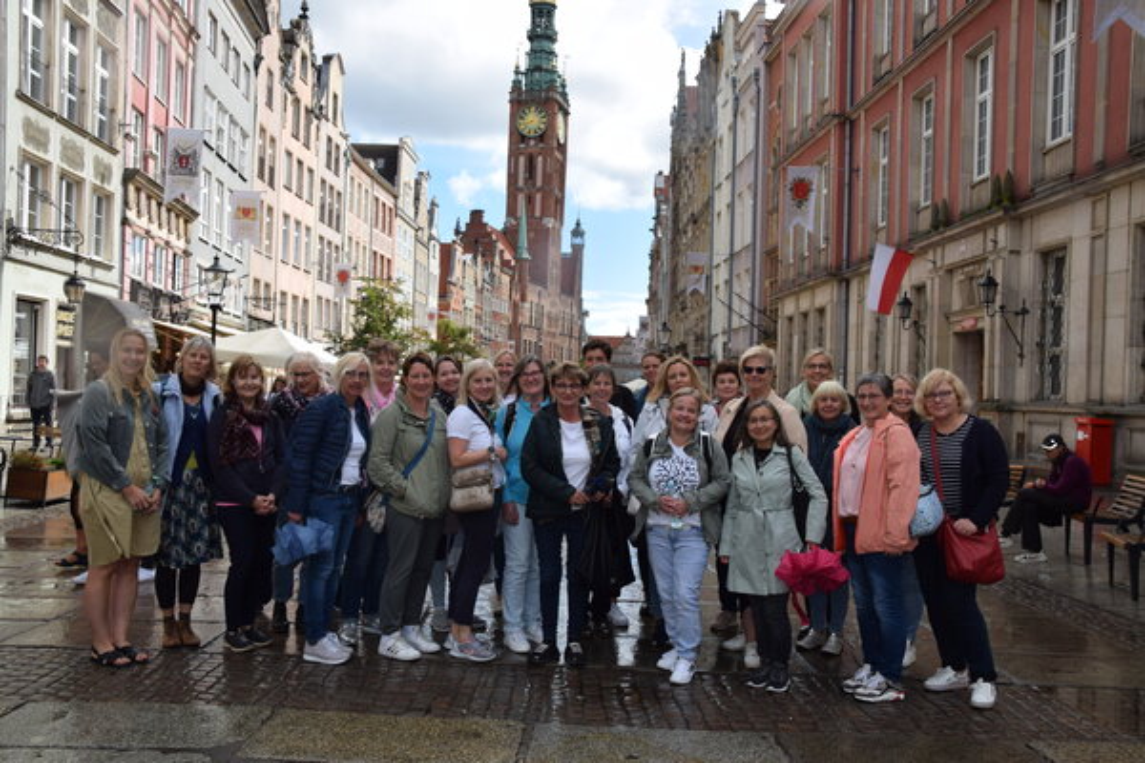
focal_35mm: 33
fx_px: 1050
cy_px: 382
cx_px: 572
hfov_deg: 57.2
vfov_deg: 40.0
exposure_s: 1/200
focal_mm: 22
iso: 100
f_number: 8
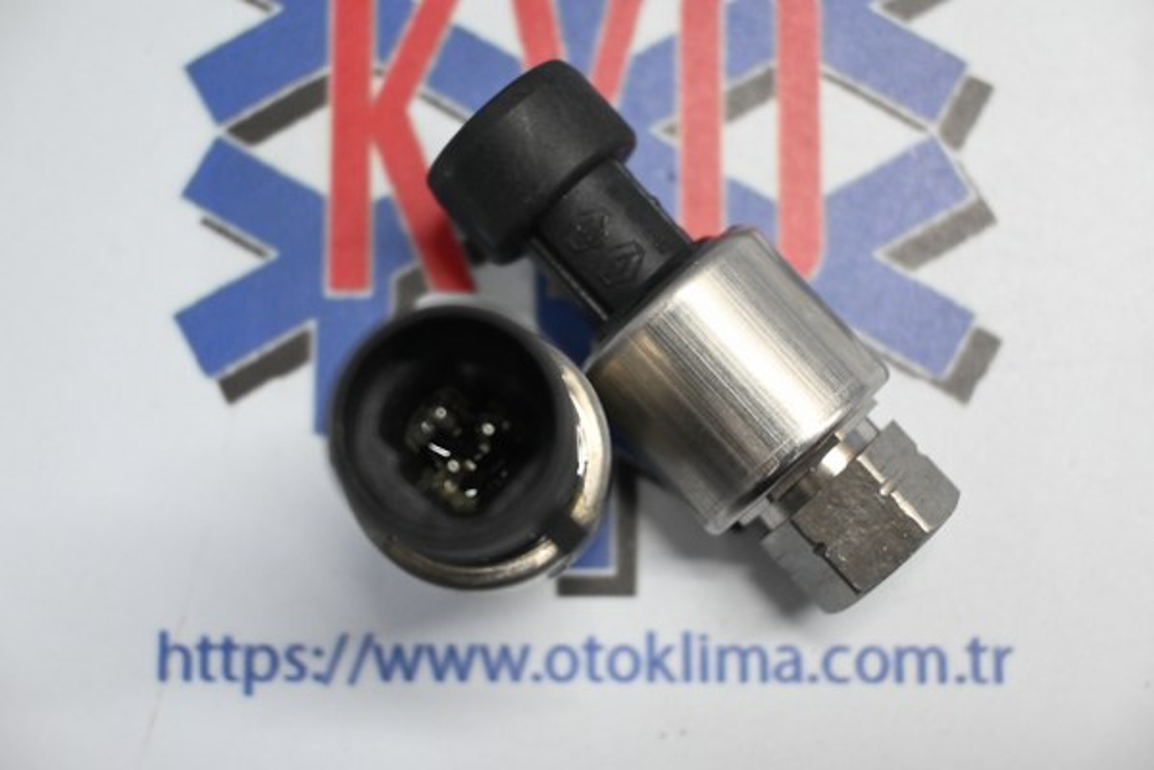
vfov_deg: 24.4
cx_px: 577
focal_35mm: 56
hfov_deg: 35.9
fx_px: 1779
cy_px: 385
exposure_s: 1/125
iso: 2000
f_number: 5.3
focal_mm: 37
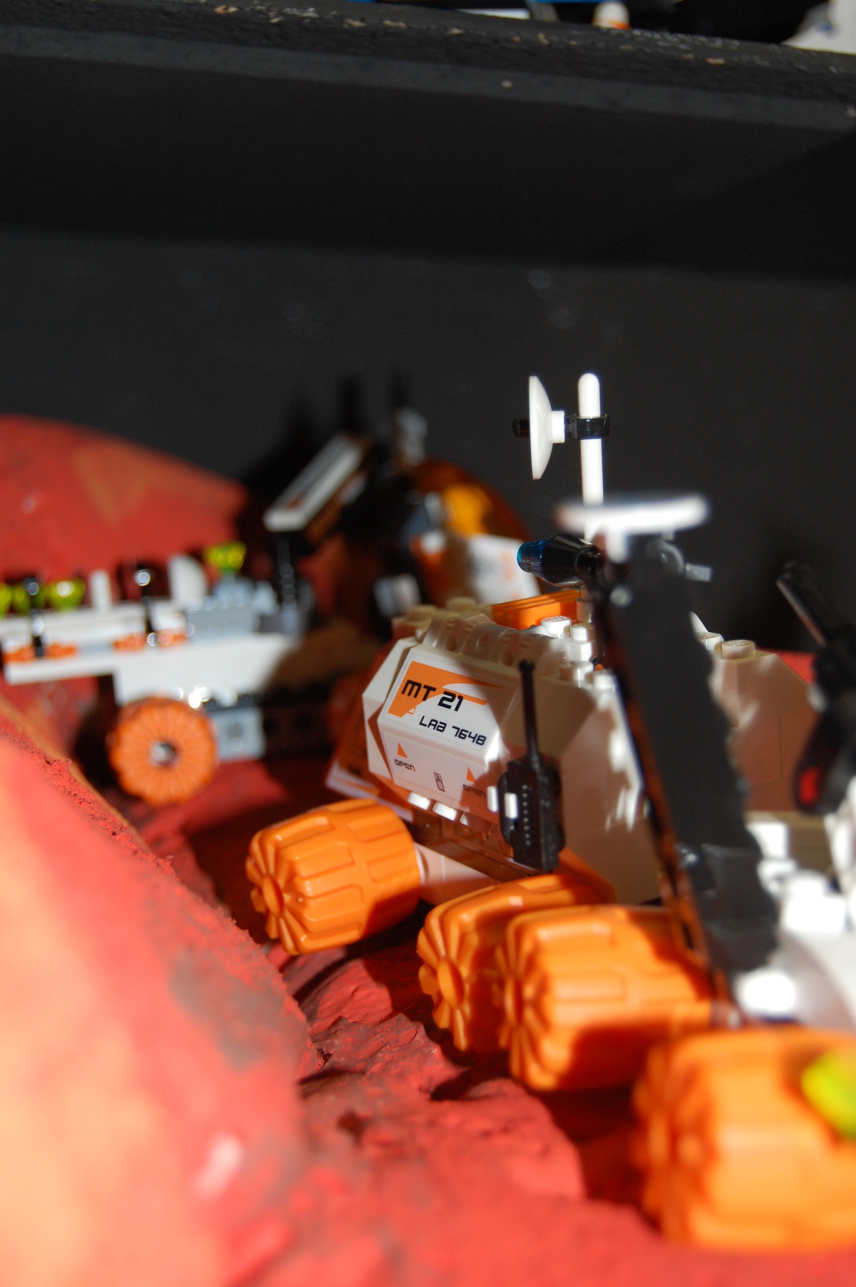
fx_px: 1876
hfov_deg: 25.7
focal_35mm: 52
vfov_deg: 37.9
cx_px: 428
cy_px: 644
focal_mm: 35
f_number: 4.8
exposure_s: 1/60
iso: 400
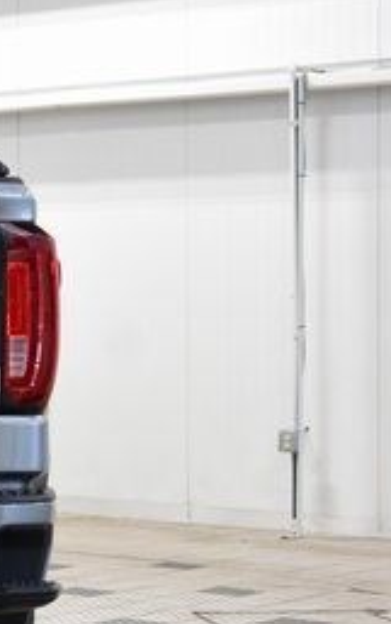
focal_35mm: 133
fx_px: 2268
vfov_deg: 15.6
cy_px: 390
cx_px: -367
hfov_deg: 9.3
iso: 1600
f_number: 5
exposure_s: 1/60
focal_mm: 35
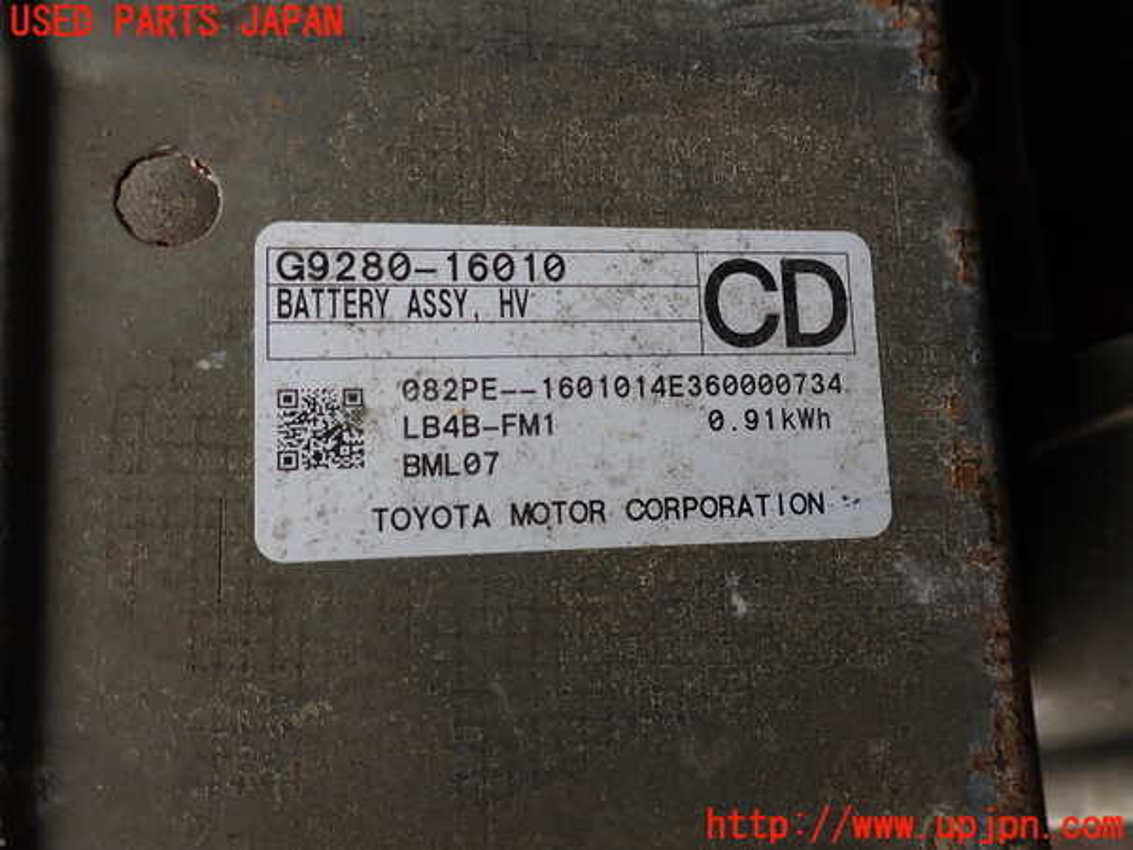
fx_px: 818
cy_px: 425
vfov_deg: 54.9
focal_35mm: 25
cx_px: 566
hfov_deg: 69.4
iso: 100
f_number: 2.8
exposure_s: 1/250
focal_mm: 4.5
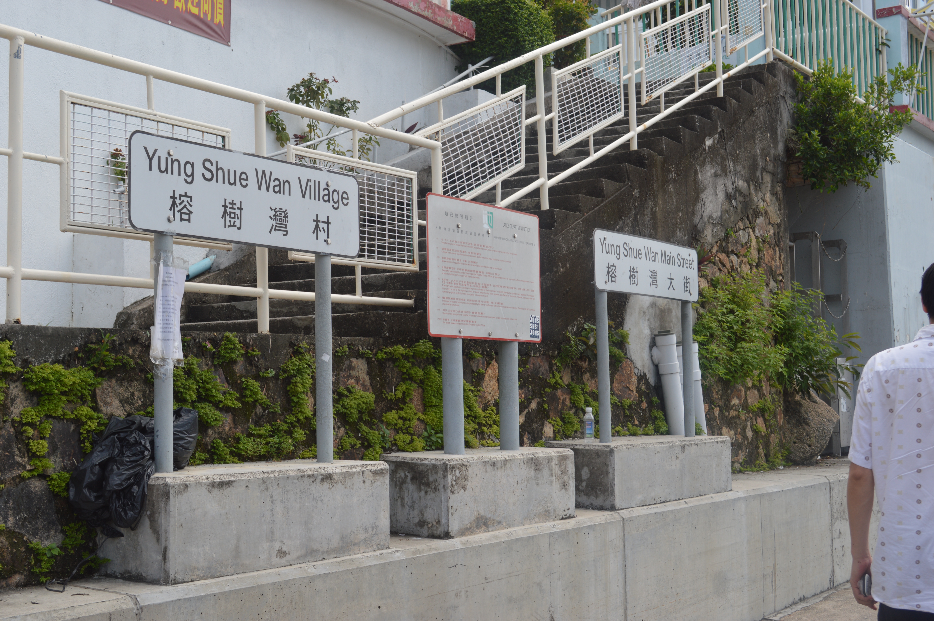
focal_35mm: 48
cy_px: 310
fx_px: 1244
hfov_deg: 41.1
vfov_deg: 28.0
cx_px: 467
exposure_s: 1/200
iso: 100
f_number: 7.1
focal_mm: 32
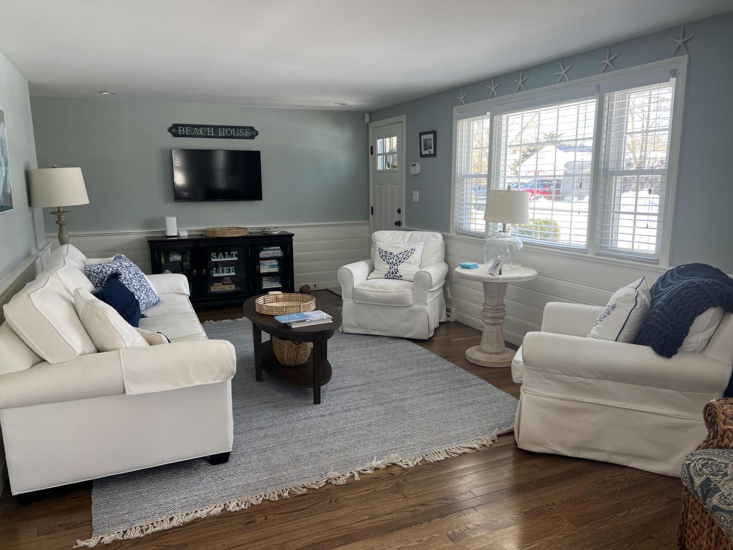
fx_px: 551
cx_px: 366
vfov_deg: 53.1
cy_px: 275
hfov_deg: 67.3
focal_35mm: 26
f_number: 1.5
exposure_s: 1/135
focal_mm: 5.7
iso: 64
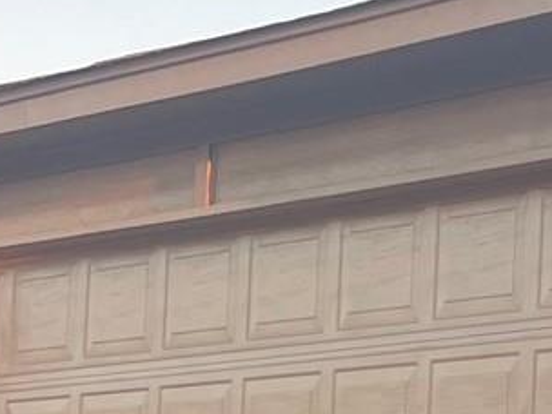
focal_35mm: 175
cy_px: 448
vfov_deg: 8.4
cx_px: 1543
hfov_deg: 9.4
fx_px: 2791
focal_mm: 5.7
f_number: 1.5
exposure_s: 1/387
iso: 50
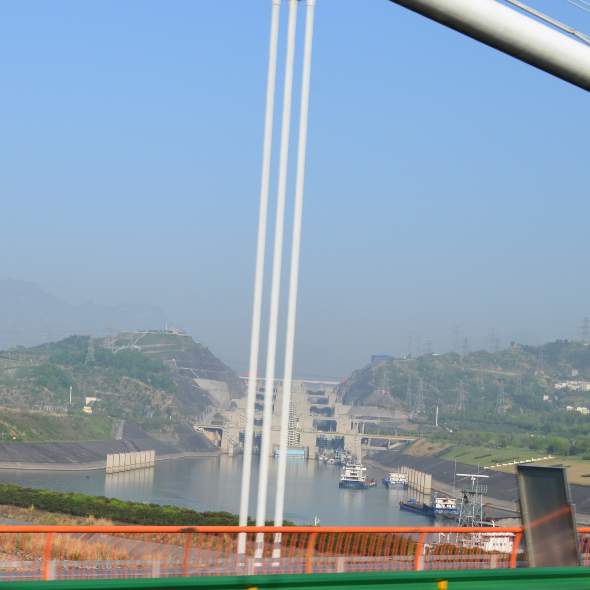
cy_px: 463
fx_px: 1581
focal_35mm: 82
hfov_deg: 20.6
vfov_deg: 20.9
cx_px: 37
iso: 110
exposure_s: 1/125
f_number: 11
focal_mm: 26
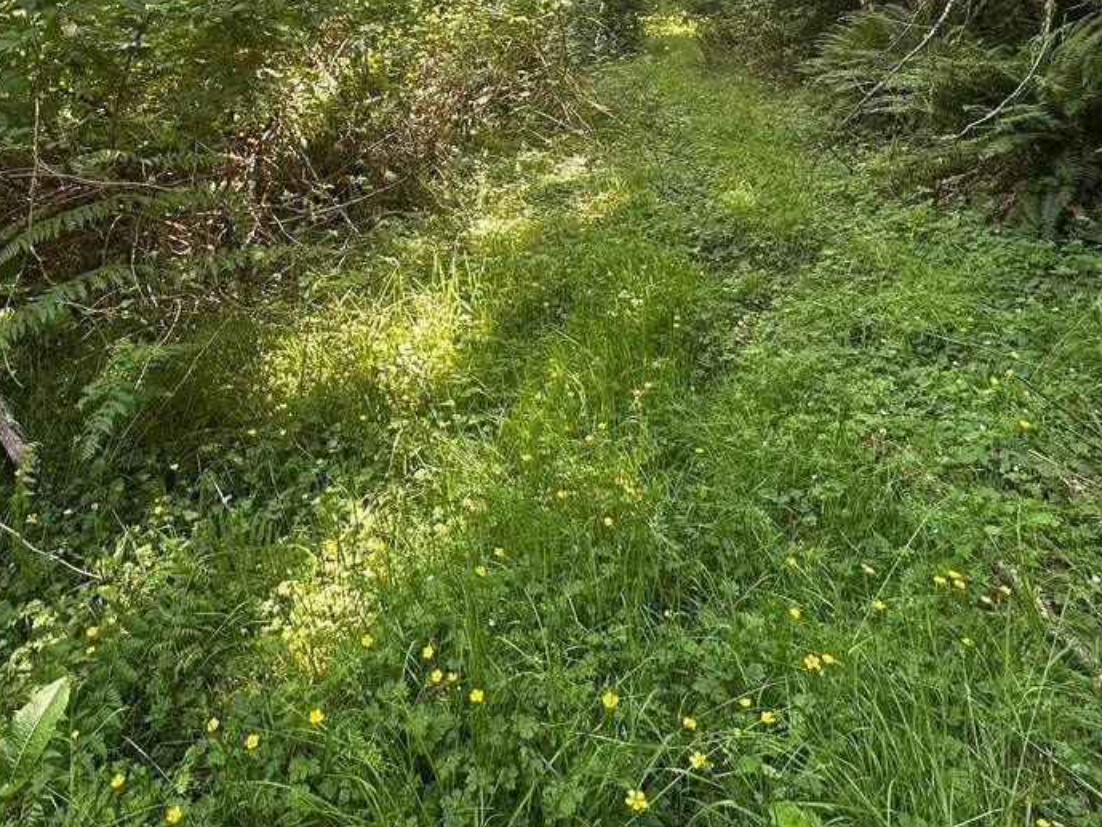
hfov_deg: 66.3
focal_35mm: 26
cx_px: 414
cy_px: 64
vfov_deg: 47.1
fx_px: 828
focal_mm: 2.22
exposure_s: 1/99
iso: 80
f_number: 2.2
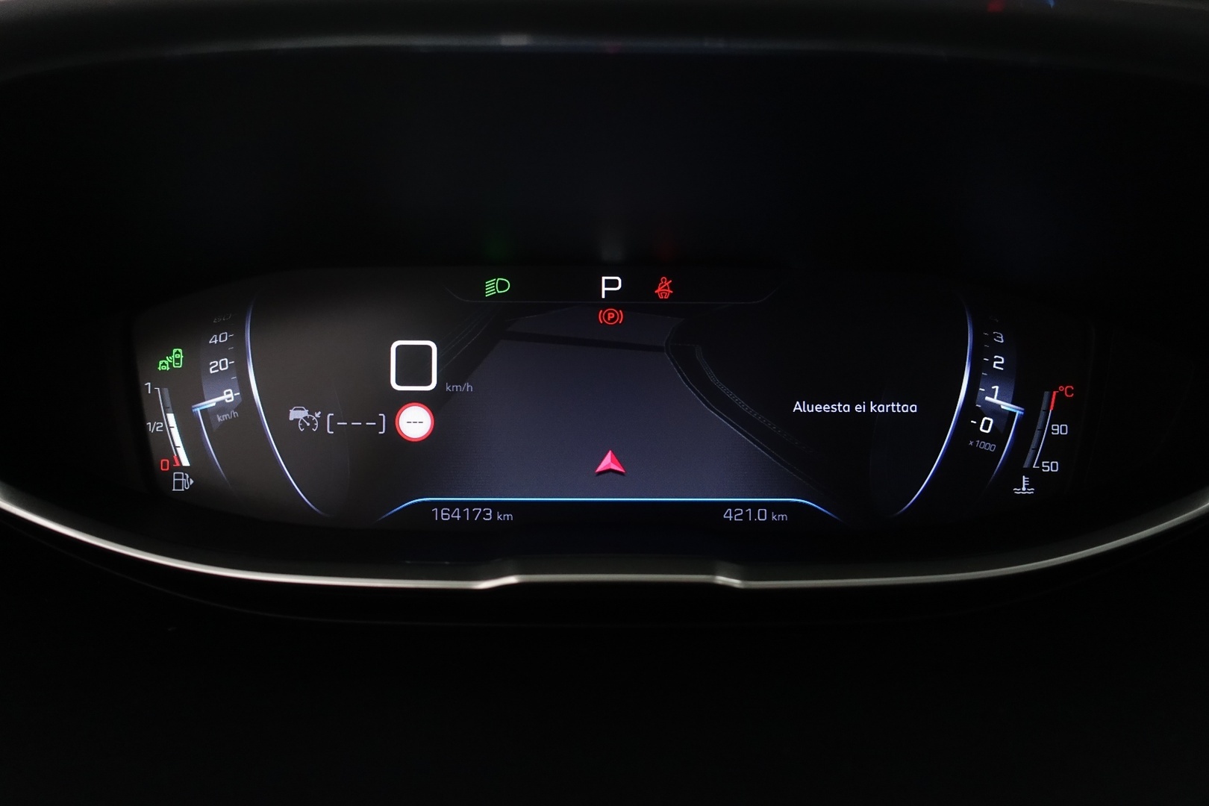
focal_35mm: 24
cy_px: 403
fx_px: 806
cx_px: 604
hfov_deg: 73.7
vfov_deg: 53.1
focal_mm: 8.8
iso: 1000
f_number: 2.5
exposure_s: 1/80
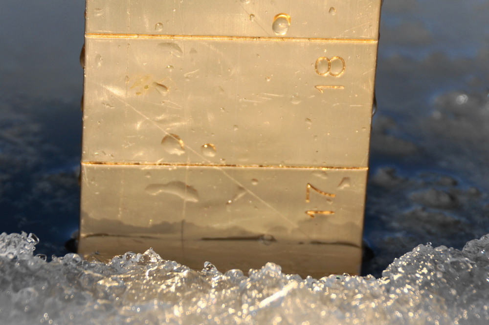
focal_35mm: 150
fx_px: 2037
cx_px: 244
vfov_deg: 9.1
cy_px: 162
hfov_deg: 13.7
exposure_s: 1/200
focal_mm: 100
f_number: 6.3
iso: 100
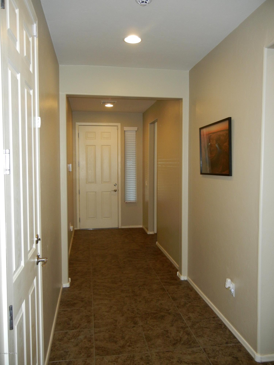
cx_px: 137
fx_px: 317
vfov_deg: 60.0
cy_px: 182
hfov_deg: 46.8
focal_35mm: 30
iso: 206
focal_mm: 5.4
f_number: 3.5
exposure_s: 1/30
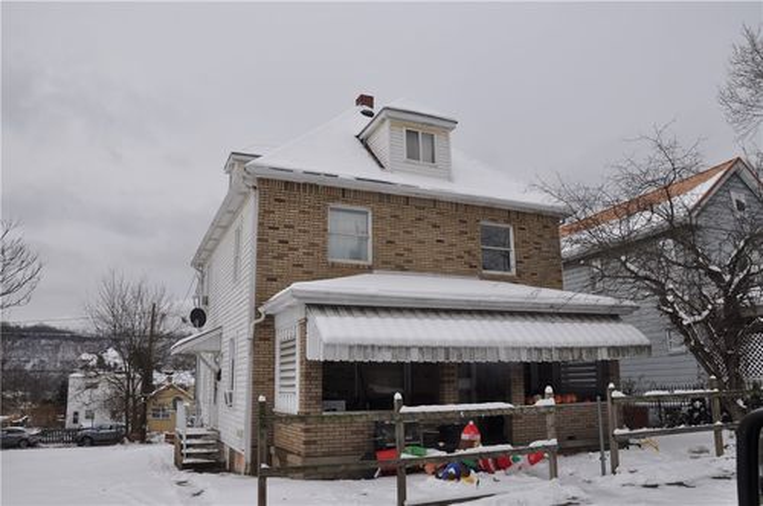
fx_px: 572
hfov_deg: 67.4
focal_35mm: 27
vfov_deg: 47.8
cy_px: 253
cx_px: 382
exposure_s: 1/320
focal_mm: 18
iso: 200
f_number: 9
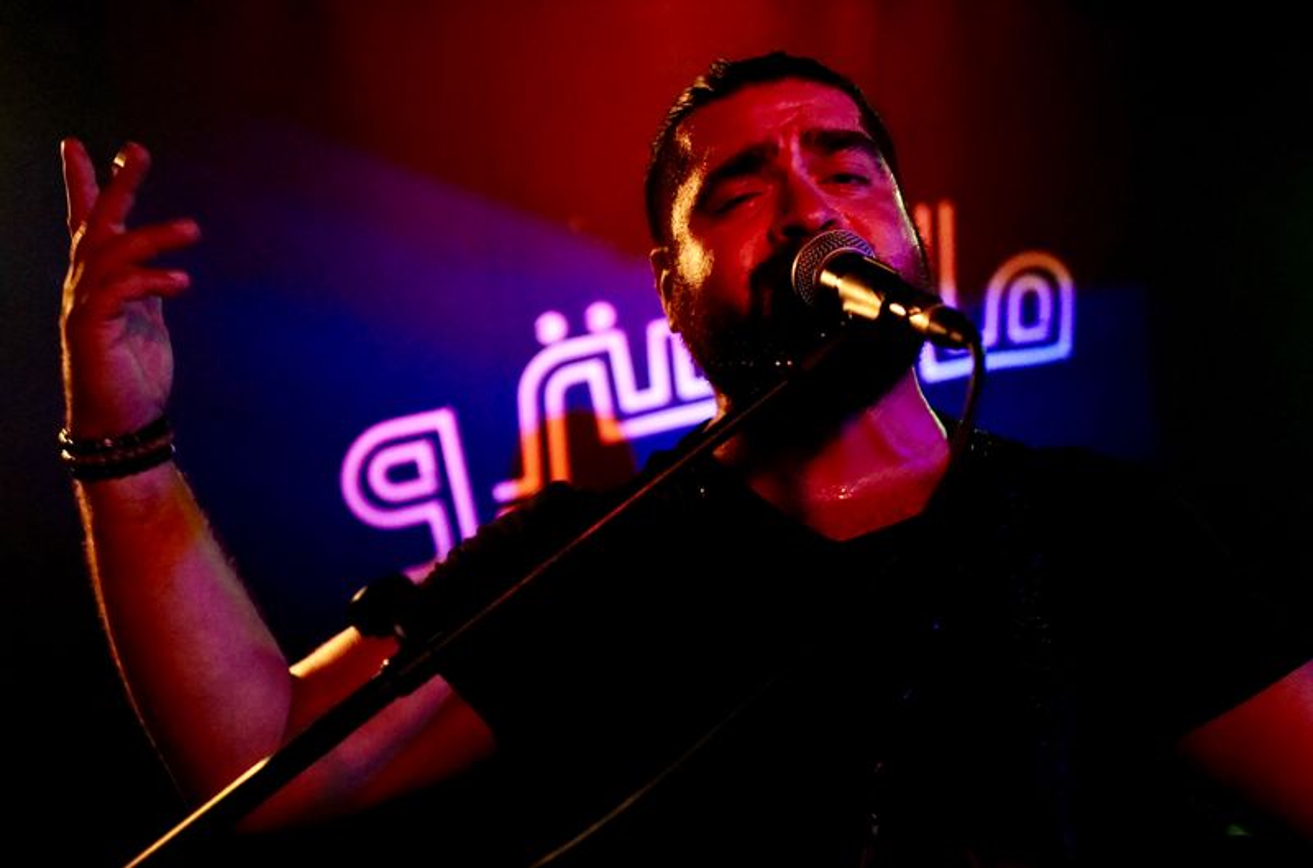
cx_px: 656
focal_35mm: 28
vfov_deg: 46.2
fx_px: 1019
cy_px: 434
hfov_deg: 65.6
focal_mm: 28
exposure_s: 1/50
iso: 5000
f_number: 1.7
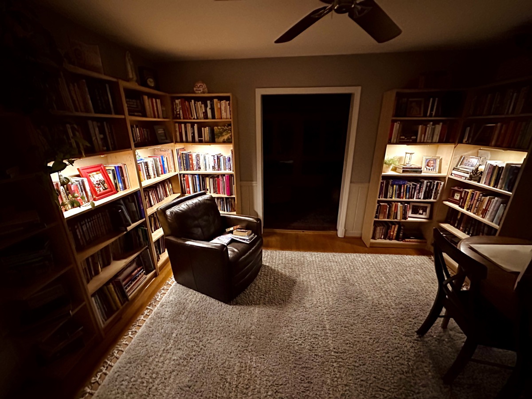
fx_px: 215
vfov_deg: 85.7
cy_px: 200
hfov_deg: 102.1
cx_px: 266
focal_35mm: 14
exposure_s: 1/30
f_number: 2.2
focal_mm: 2.22
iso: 2500
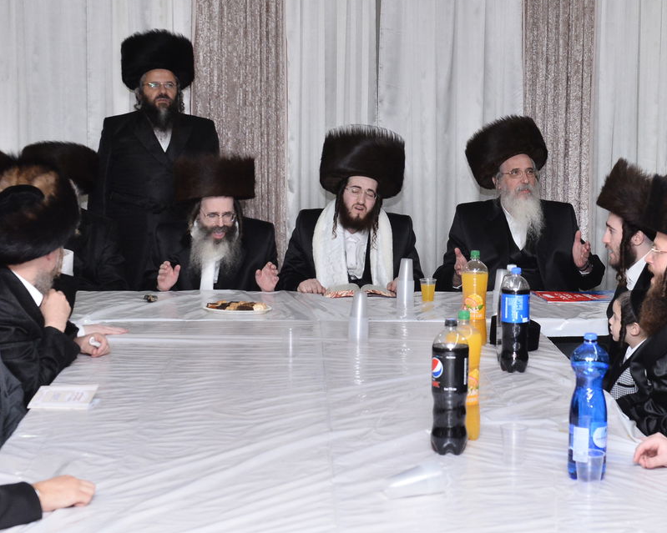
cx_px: 423
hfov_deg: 25.6
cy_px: 224
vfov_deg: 20.7
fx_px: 1461
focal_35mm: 74
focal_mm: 45
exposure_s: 1/125
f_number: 8
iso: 1600
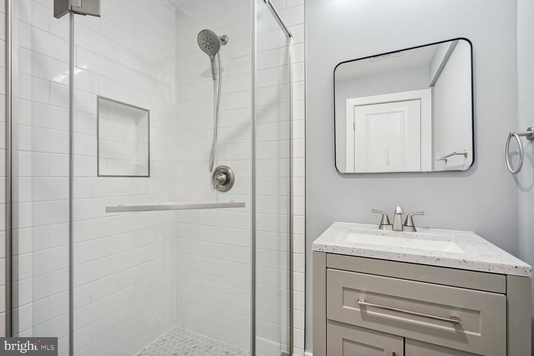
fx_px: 237
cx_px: 267
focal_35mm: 16
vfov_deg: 73.7
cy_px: 178
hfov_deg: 96.7
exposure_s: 1/80
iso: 800
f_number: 8
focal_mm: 16
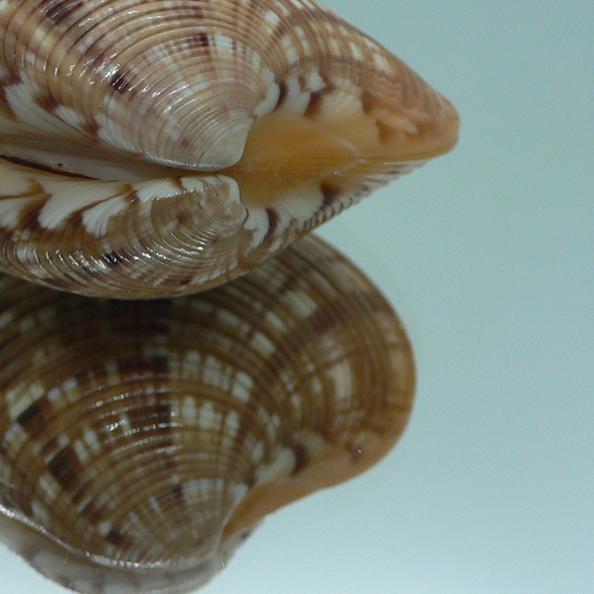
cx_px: 155
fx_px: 1242
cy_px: 140
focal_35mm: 64
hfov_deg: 26.6
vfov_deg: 26.5
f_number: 2.8
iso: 80
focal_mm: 4.6
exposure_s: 1/60
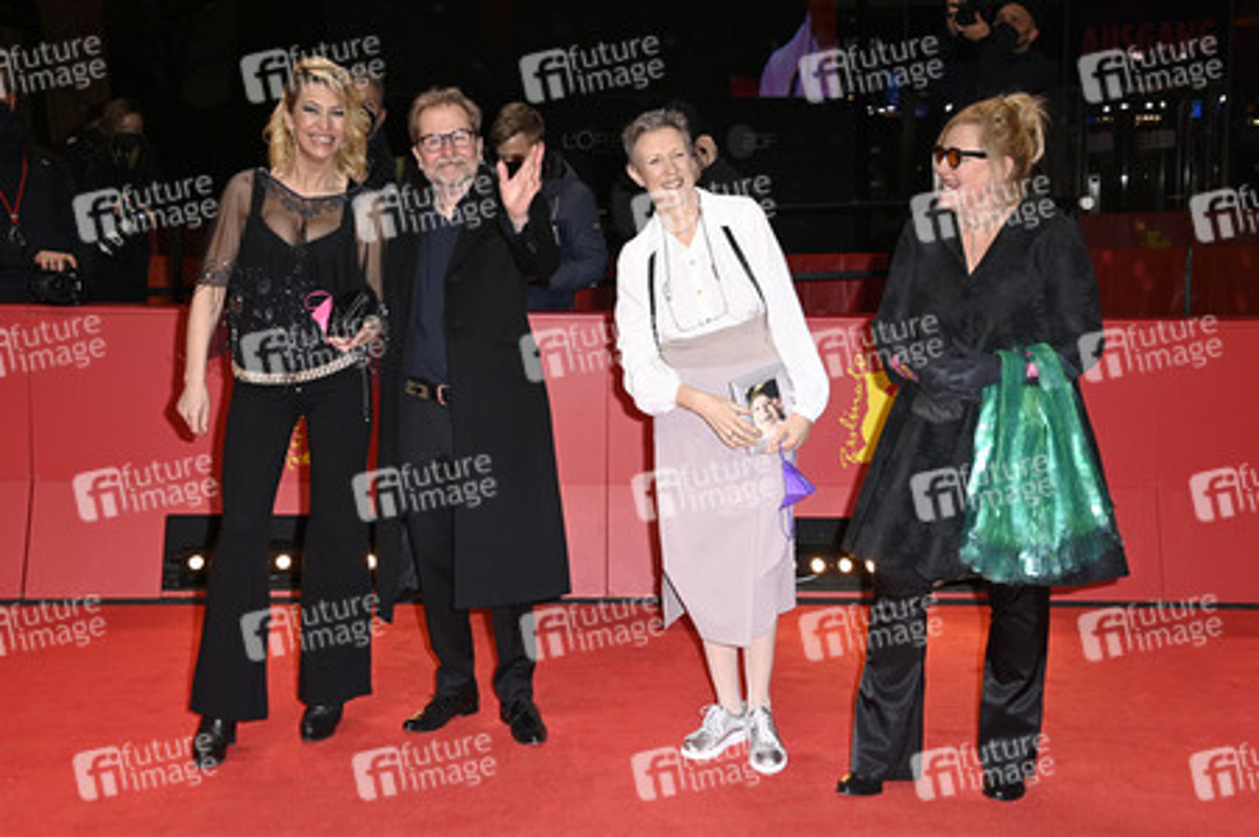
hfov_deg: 44.5
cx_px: 630
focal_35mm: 44
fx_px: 1538
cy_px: 418
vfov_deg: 30.5
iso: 640
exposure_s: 1/200
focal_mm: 44
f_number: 5.6
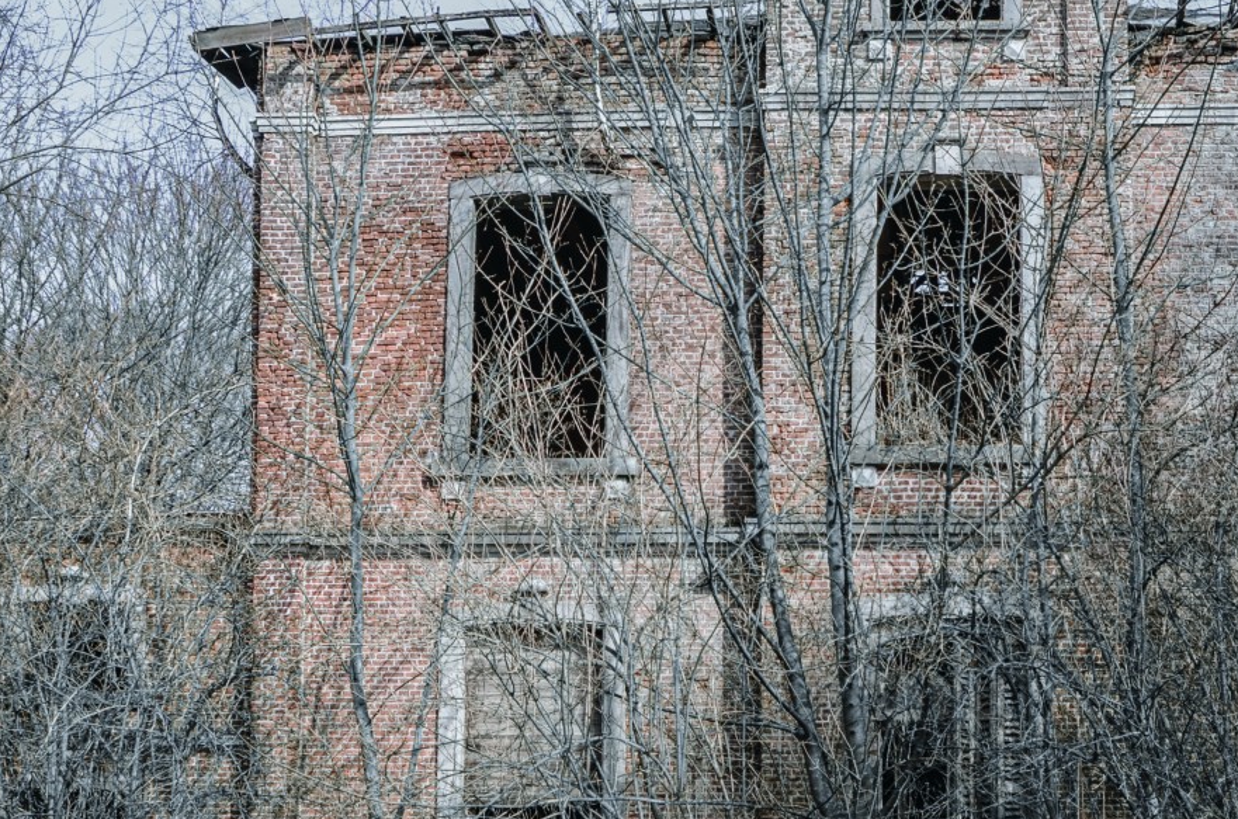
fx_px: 1715
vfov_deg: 26.8
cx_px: 938
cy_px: 458
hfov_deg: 38.6
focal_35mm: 50
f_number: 9
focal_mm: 18
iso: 400
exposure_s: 1/320
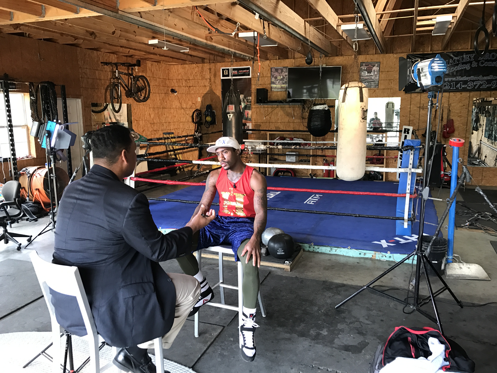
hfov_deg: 63.4
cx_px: 248
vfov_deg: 49.7
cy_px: 186
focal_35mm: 28
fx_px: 402
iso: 40
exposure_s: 1/30
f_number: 1.8
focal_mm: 3.99
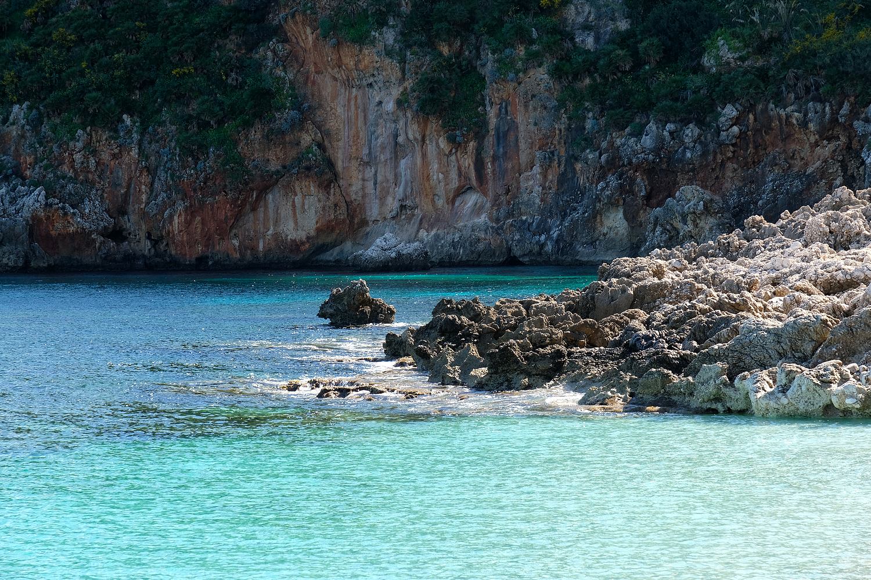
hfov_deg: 17.1
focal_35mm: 120
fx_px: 2903
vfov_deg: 11.4
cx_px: 436
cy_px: 290
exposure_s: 1/125
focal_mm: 80
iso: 200
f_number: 7.1
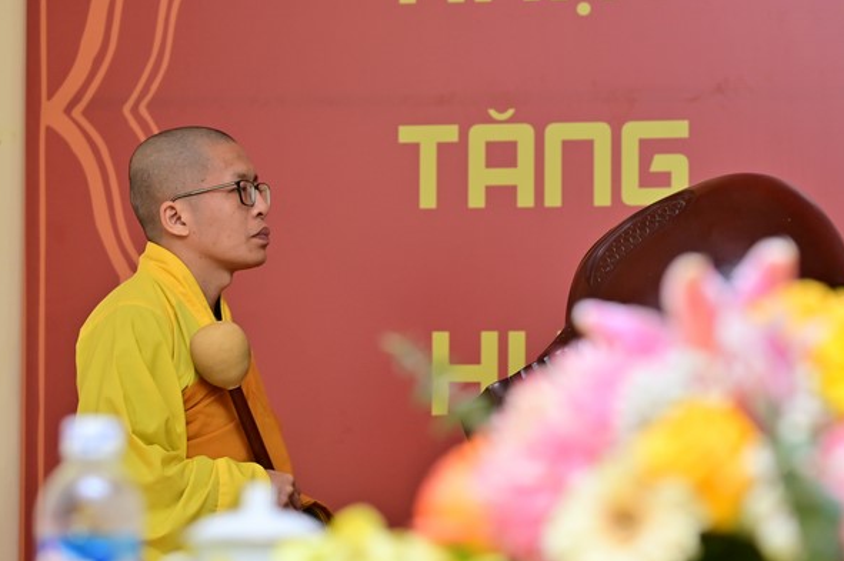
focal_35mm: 132
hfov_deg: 15.5
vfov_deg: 10.4
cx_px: 457
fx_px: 3092
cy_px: 305
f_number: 5.6
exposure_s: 1/125
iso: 1250
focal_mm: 120
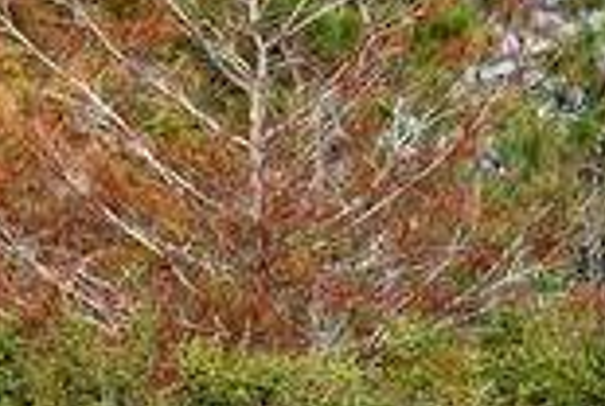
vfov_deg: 4.9
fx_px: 4715
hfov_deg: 7.3
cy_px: 656
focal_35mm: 280
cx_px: -168
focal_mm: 34
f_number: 8
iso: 200
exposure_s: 1/250
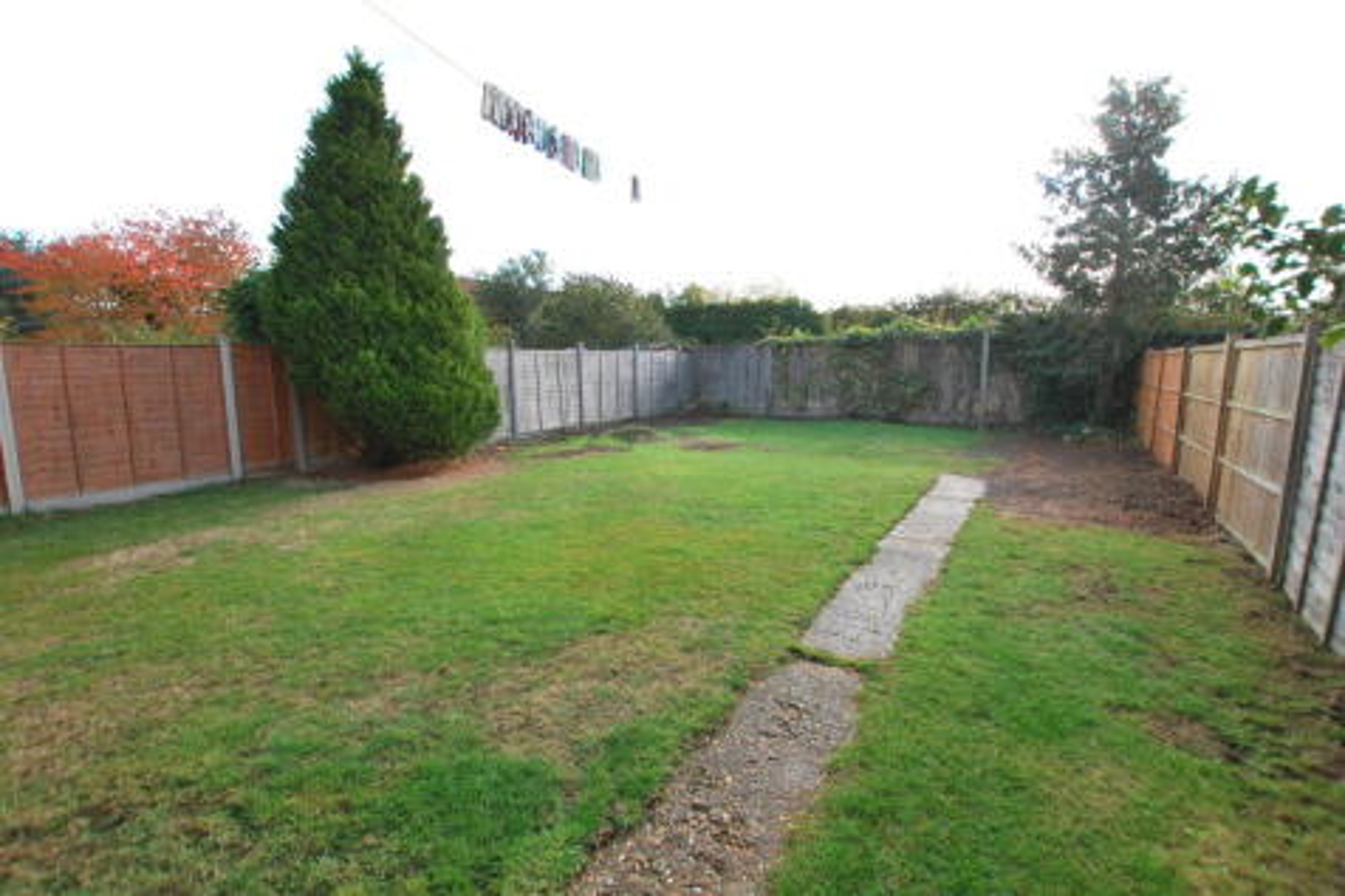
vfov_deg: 77.3
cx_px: 672
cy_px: 448
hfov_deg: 100.4
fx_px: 560
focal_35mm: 15
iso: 100
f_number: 5
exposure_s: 1/100
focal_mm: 10
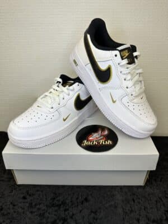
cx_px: 84
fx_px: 155
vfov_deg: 71.6
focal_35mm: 24
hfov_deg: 56.8
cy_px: 112
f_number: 1.78
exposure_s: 1/206
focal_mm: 6.86
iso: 64
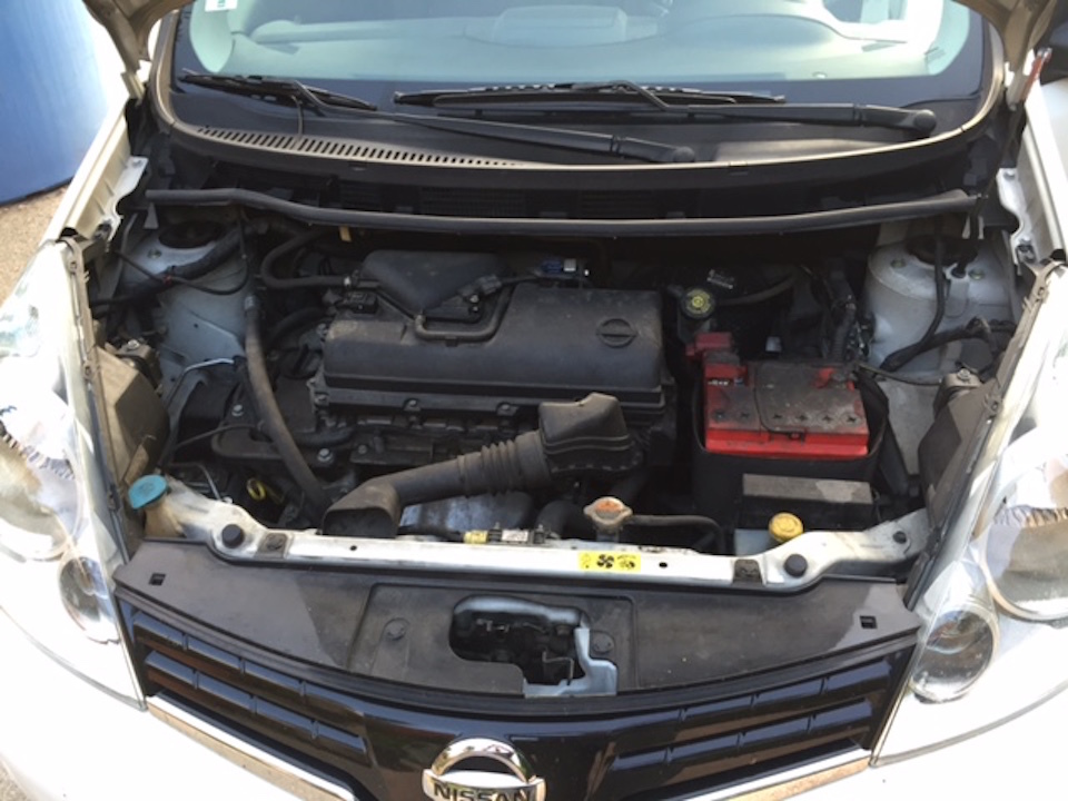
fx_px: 895
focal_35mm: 29
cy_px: 400
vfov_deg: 48.2
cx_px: 534
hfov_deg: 61.7
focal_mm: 4.15
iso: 32
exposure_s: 1/33
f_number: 2.2
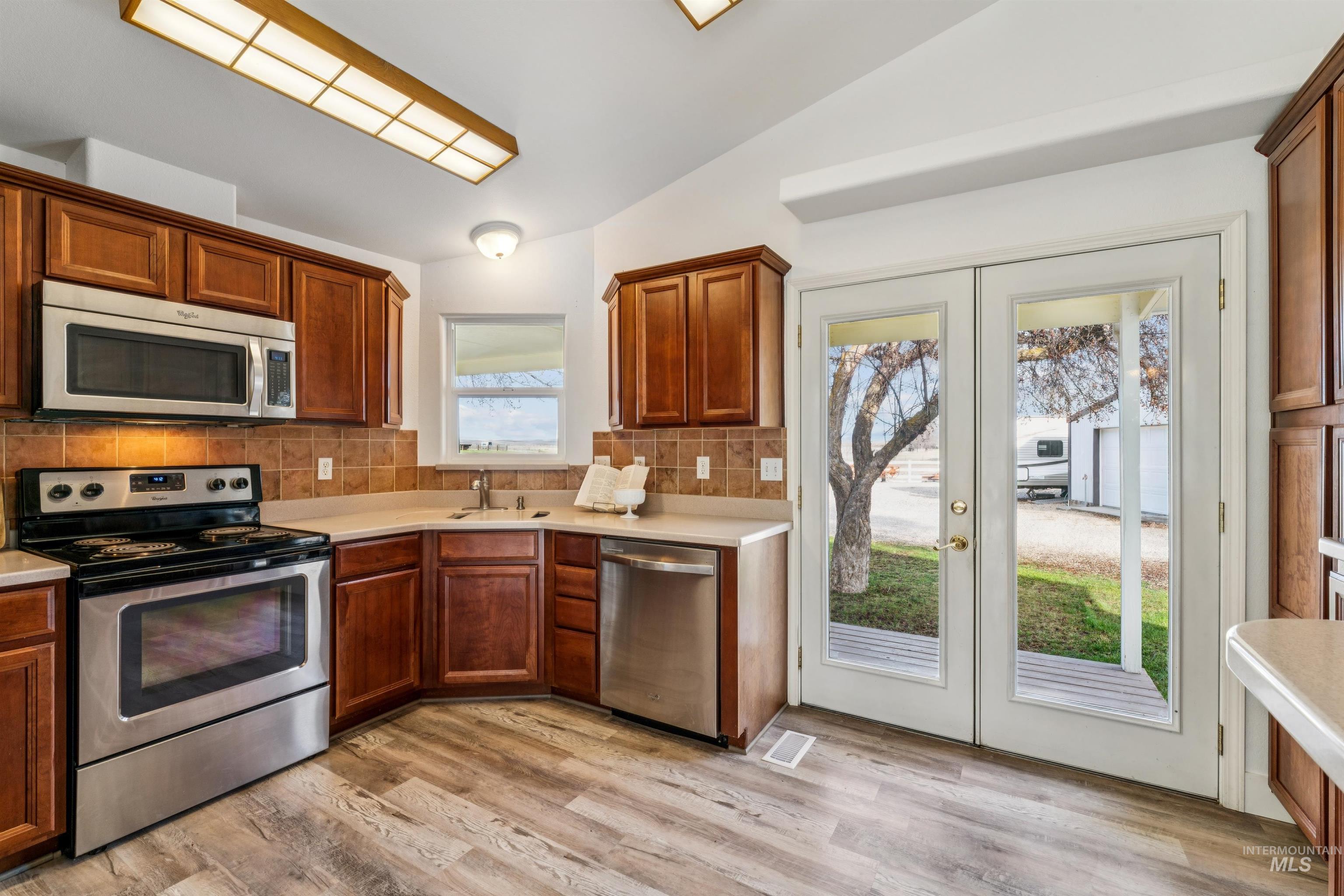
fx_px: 582
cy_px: 448
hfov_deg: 98.2
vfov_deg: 75.1
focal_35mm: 16
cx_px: 672
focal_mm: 15.6
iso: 400
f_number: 13
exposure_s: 1/13
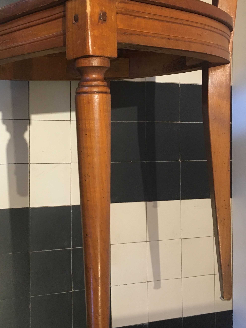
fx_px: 417
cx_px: 69
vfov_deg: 42.9
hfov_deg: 32.4
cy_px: 142
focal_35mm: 44
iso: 160
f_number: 2.2
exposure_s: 1/33
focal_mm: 4.15
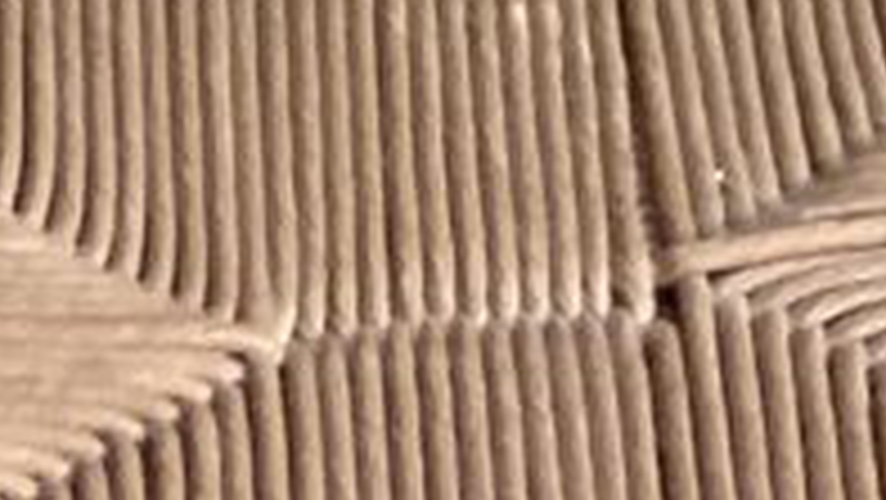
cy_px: 1809
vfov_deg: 4.4
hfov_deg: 8.3
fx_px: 6111
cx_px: 371
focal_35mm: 260
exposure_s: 1/33
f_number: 2.4
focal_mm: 3.3
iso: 320
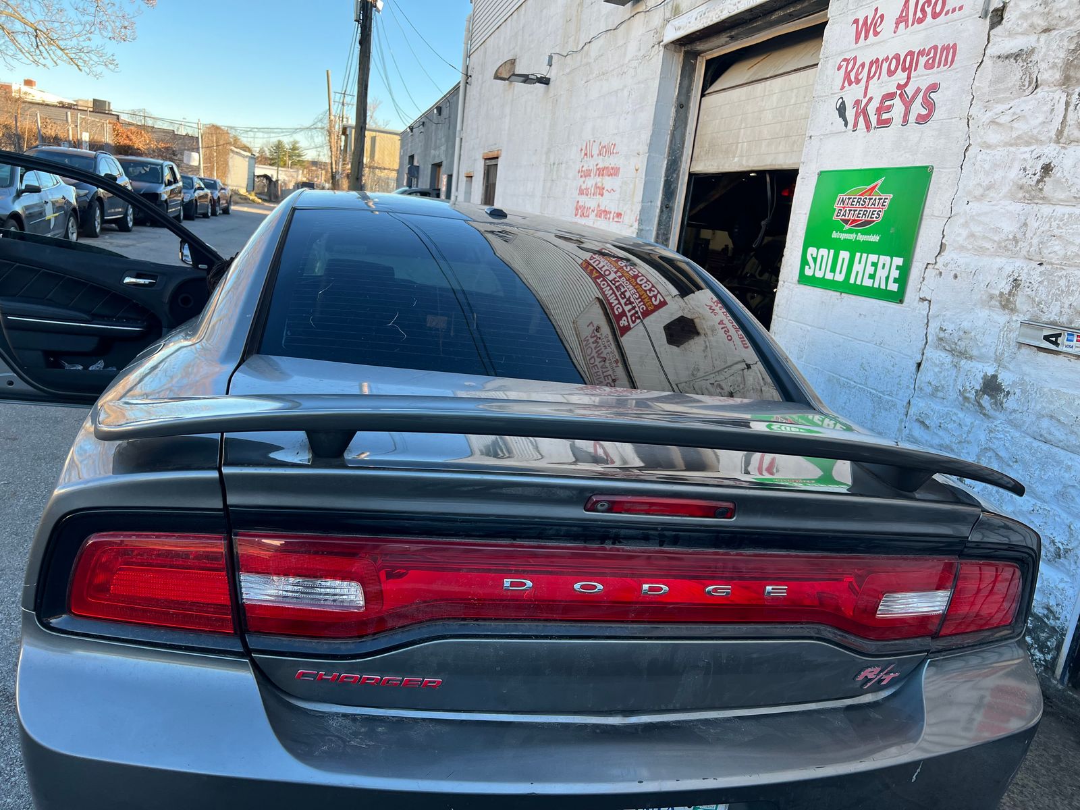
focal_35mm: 26
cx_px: 540
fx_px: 811
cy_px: 405
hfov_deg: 67.3
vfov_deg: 53.1
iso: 50
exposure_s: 1/416
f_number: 1.5
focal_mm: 5.7
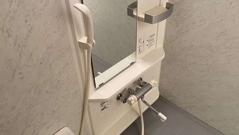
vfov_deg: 37.8
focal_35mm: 31
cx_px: 116
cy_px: 64
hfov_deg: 62.6
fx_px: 196
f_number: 1.8
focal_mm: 4.25
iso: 160
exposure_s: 1/50
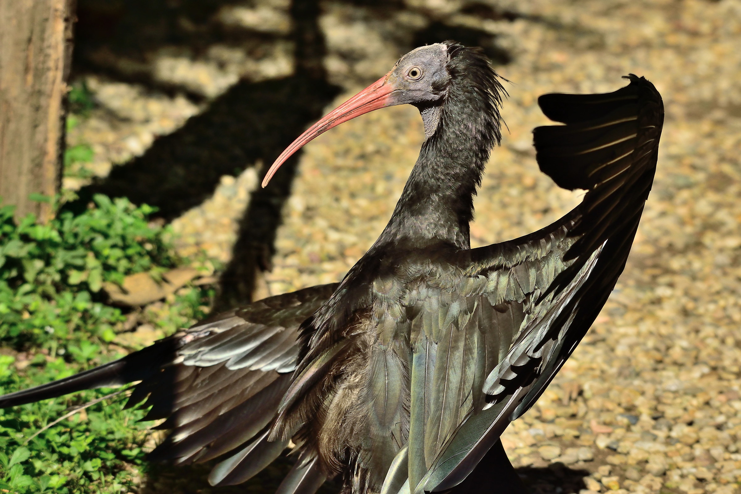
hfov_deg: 5.5
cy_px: 247
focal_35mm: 375
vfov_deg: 3.7
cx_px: 370
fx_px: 7718
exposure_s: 1/1000
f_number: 8
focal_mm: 250
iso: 560
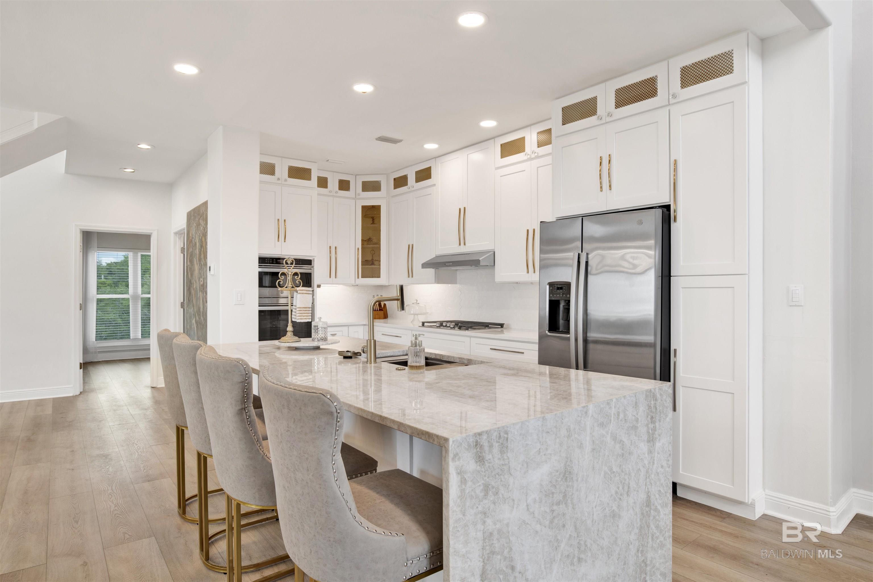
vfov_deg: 61.9
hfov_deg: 84.0
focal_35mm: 20
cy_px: 291
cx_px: 436
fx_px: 485
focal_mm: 20
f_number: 11
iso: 200
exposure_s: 1/10
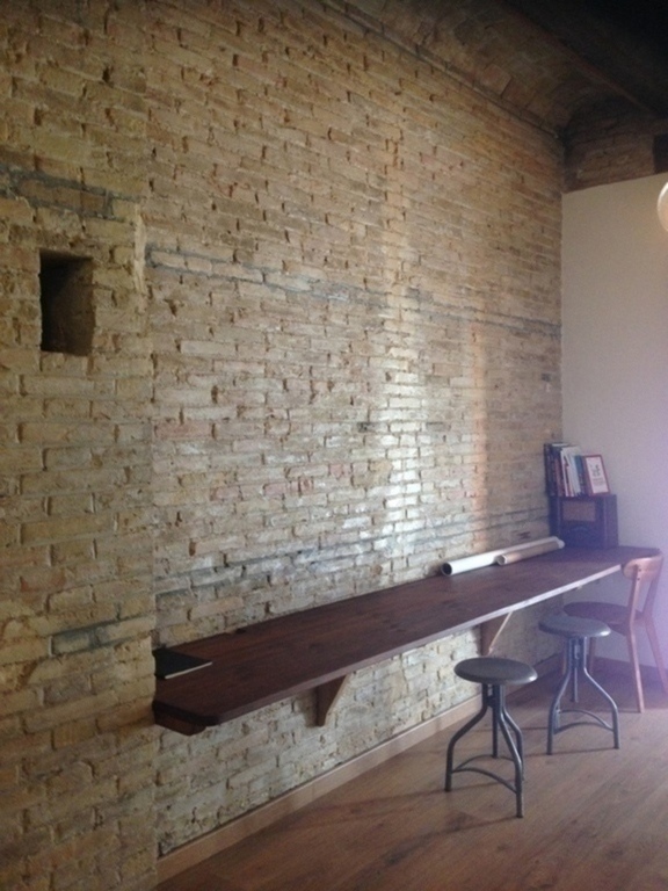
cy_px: 446
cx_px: 334
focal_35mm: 33
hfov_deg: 42.9
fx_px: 849
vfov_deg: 55.4
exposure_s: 1/20
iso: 160
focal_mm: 4.12
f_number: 2.4
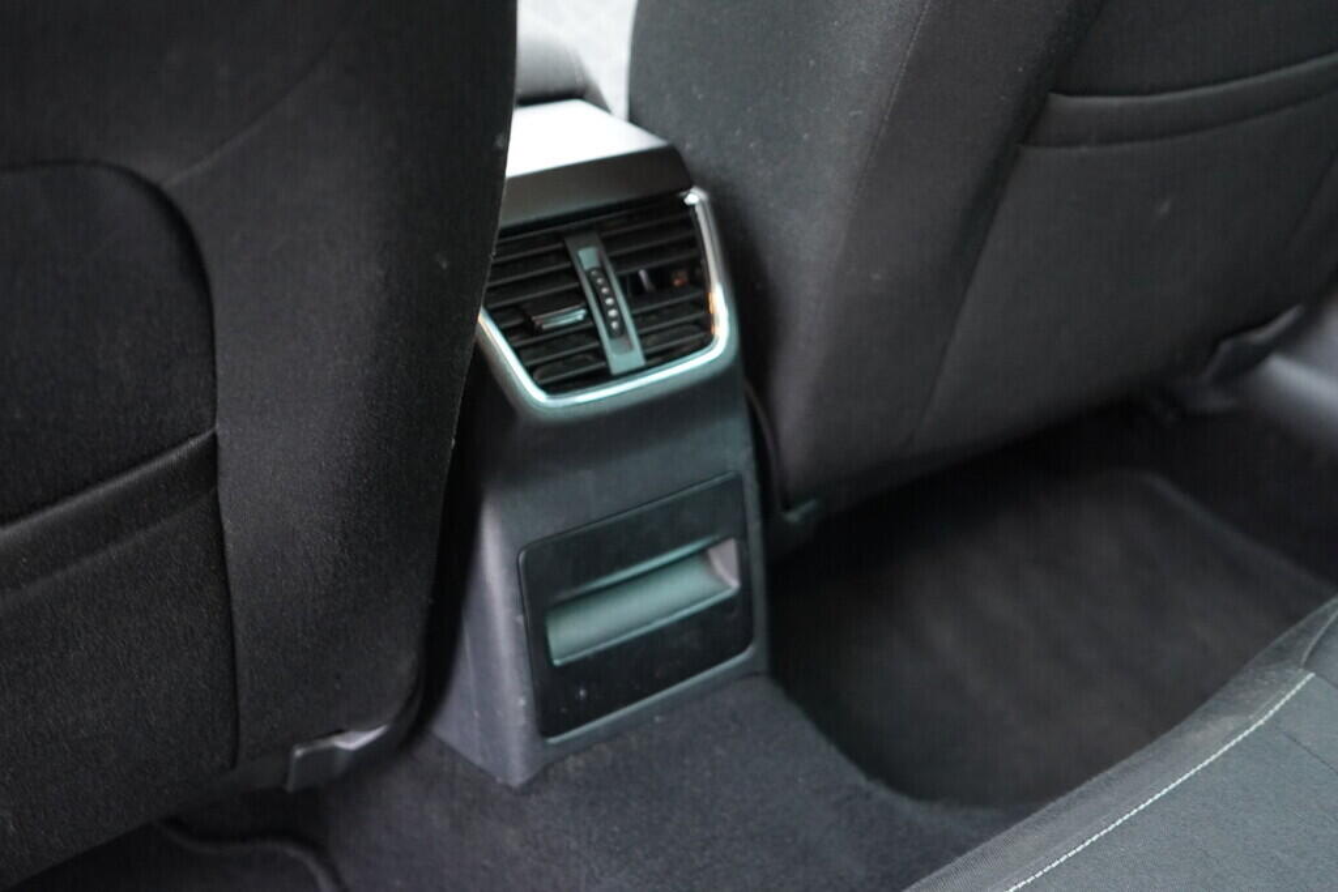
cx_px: 669
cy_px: 446
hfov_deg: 53.1
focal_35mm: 36
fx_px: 1338
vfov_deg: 36.9
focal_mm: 24
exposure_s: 1/40
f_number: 2.8
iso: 2000
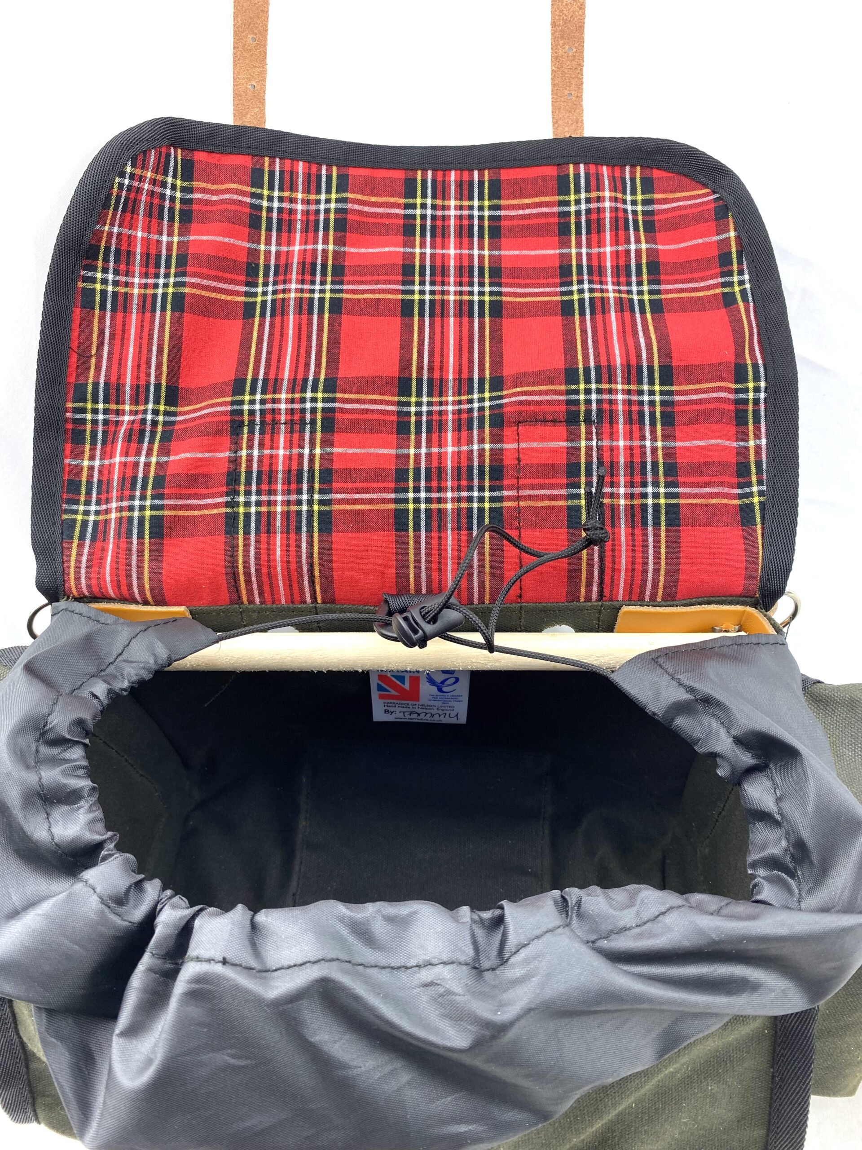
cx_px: 431
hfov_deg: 53.1
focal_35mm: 26
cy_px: 575
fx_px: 863
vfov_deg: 67.3
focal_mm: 4.25
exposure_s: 1/100
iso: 40
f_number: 1.8
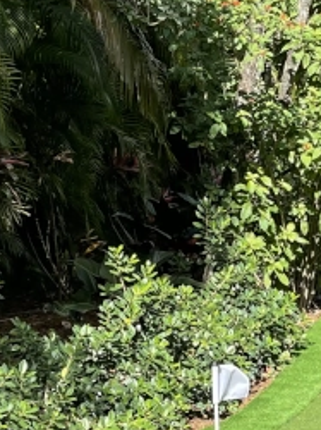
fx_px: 1375
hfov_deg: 13.2
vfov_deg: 17.4
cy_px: 400
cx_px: 295
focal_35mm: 111
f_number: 1.6
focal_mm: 5.1
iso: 32
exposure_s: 1/1011
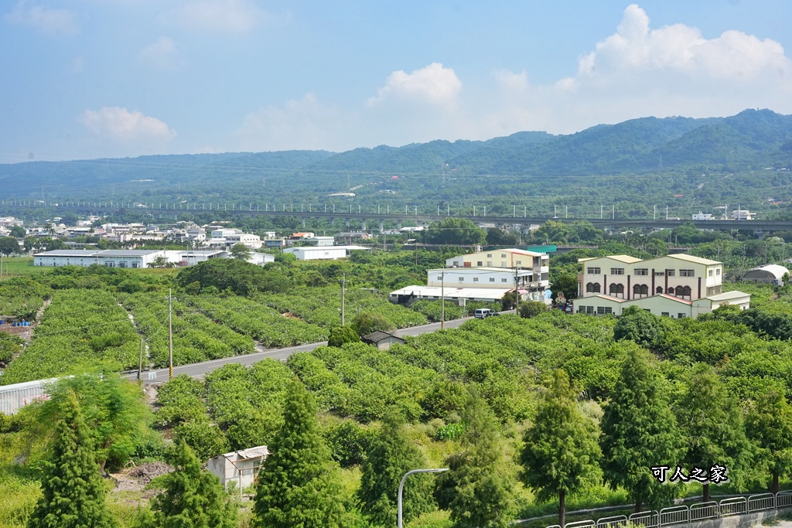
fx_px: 889
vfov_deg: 33.1
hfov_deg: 48.0
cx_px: 396
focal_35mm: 40
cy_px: 264
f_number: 10
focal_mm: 40.4
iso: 2500
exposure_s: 1/3200
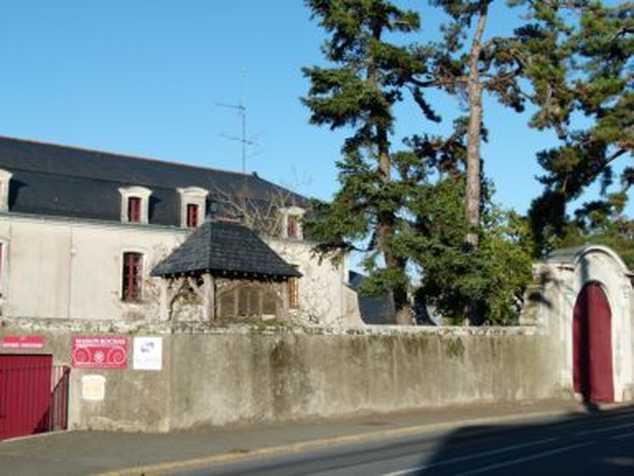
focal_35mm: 50
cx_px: 317
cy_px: 238
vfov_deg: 29.1
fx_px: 916
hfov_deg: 38.2
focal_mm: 9
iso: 100
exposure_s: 1/640
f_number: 4
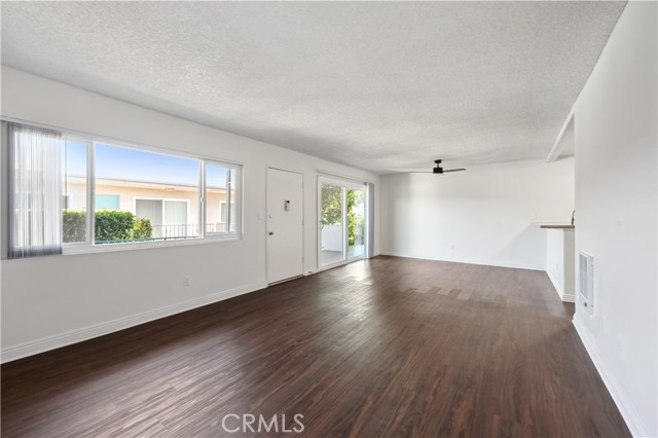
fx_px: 256
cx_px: 329
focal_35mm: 14
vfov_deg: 81.1
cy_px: 219
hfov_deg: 104.3
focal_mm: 14
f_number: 9
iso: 100
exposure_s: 1/20
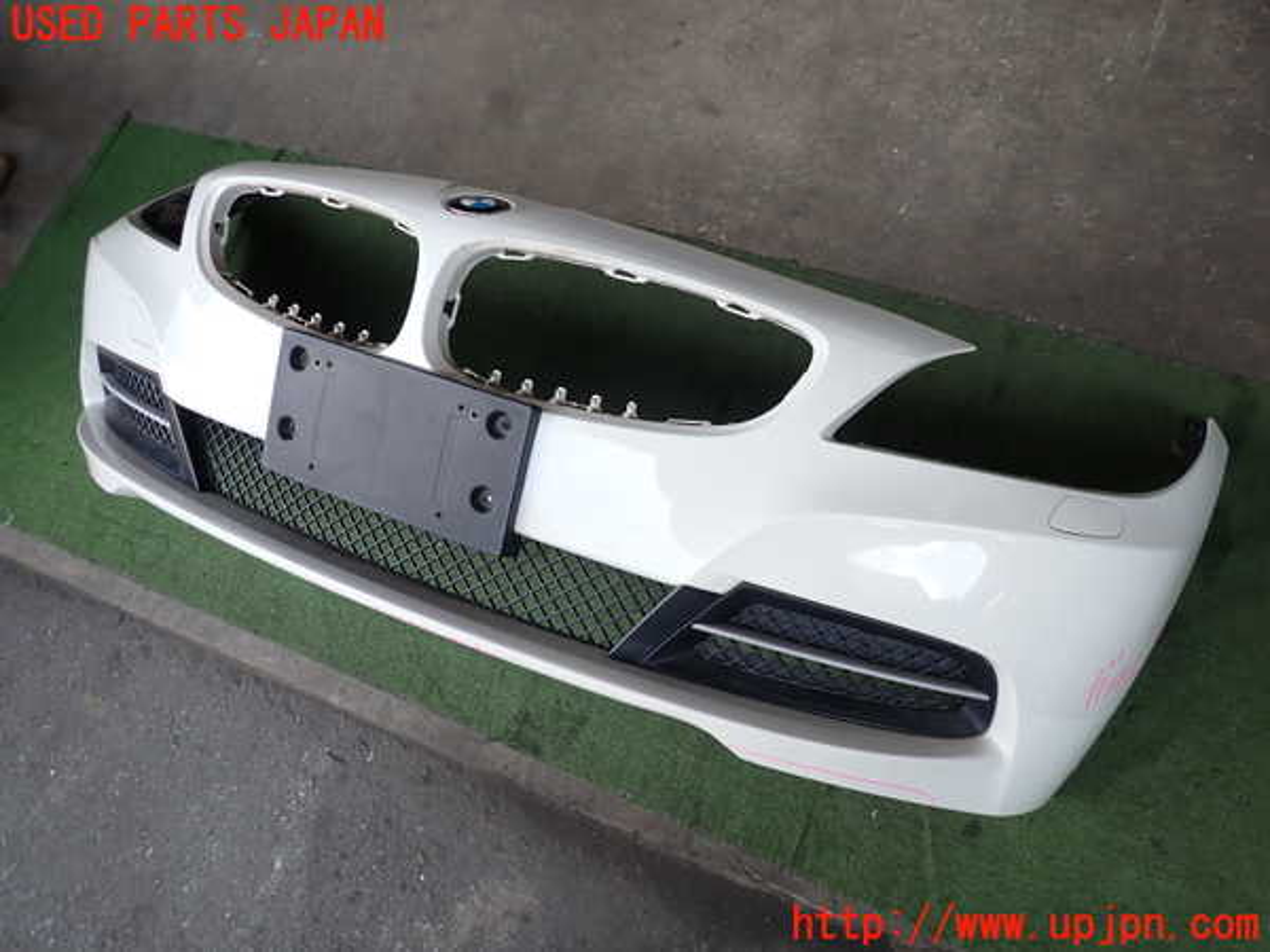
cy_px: 476
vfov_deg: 54.9
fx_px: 917
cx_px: 635
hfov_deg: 69.4
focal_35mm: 25
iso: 100
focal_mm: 4.5
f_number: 2
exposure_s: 1/200
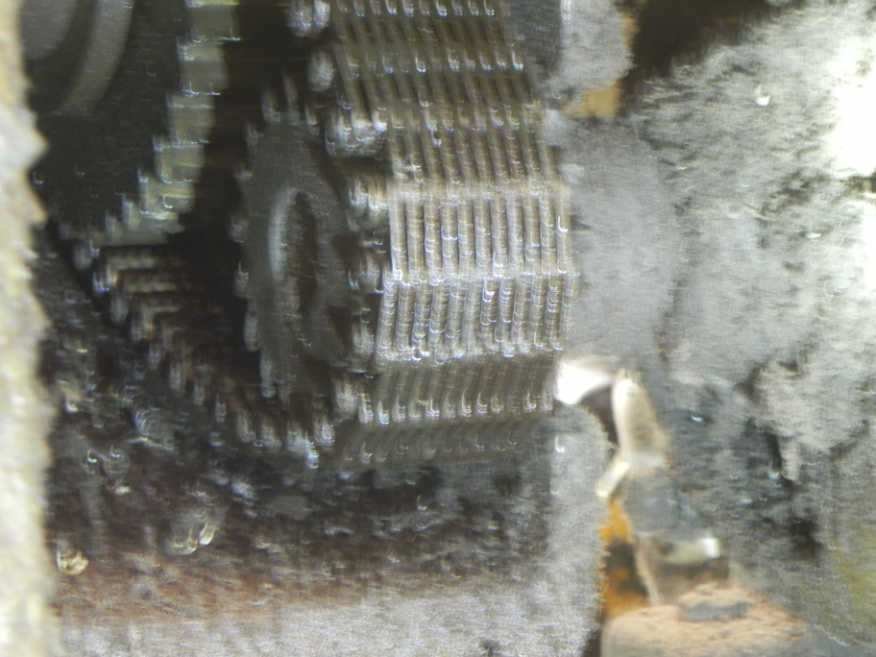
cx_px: 438
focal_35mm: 105
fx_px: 2657
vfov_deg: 14.1
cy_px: 328
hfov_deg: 18.7
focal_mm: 18.8
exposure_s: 1/1.4
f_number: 4
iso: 400
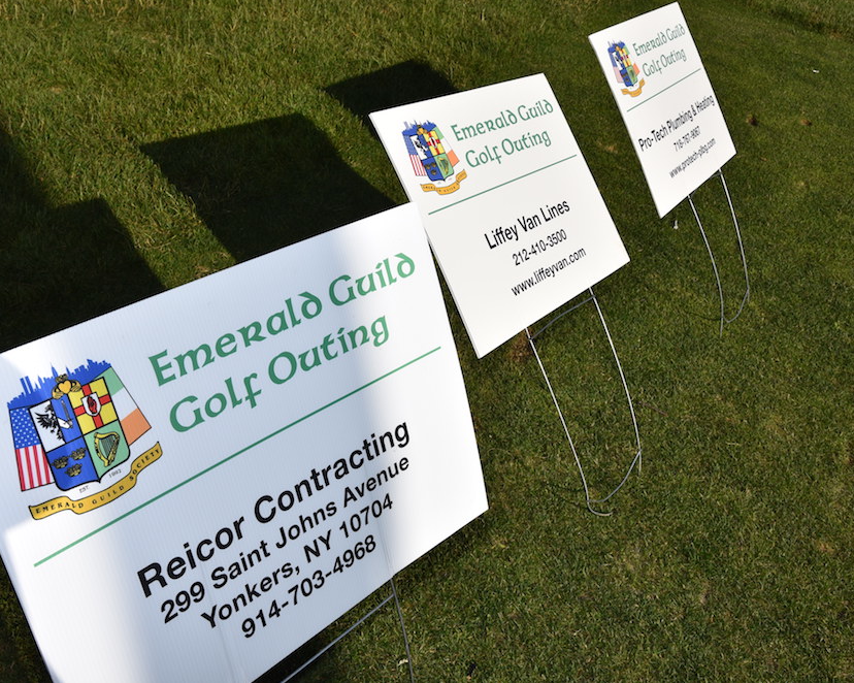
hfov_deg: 50.3
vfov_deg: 41.1
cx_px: 446
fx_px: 910
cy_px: 332
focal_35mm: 36
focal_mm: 31
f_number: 14
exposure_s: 1/200
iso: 100
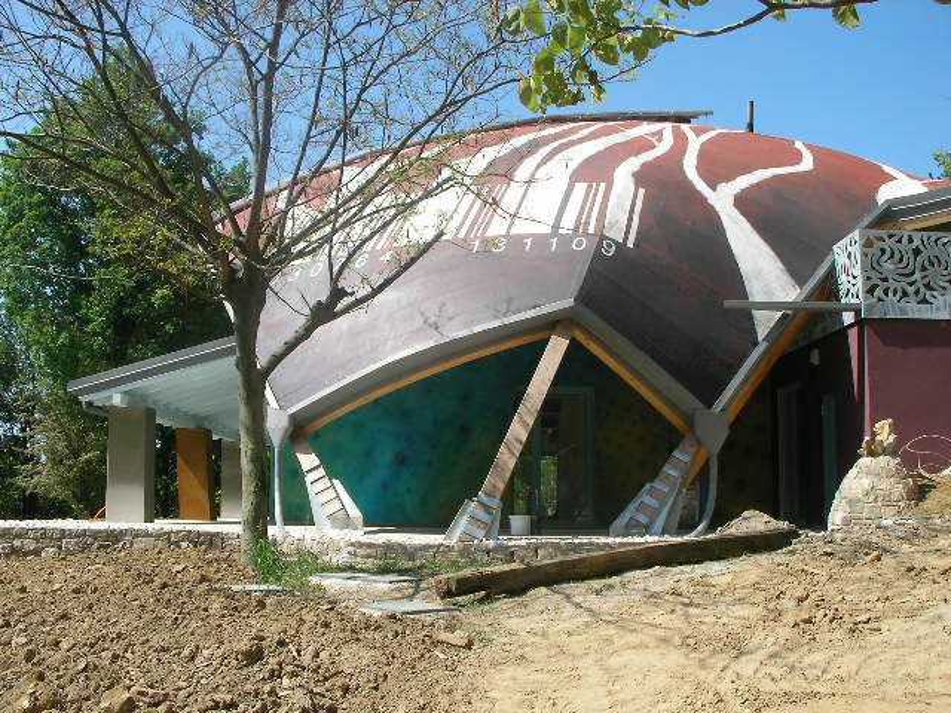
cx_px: 476
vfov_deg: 37.7
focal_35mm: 38
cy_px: 356
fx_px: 1044
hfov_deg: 49.0
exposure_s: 1/174
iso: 50
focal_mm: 6.3
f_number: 5.6
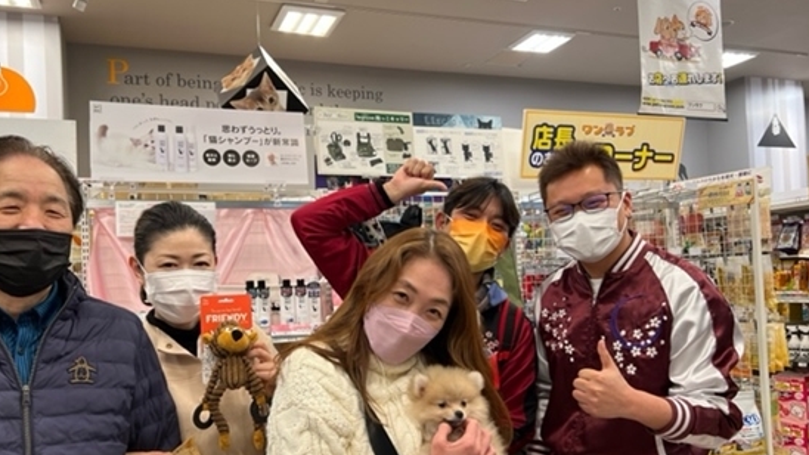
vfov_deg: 37.7
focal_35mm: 31
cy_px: 259
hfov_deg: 62.6
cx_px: 376
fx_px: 665
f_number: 1.5
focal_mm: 5.7
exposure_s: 1/100
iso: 64
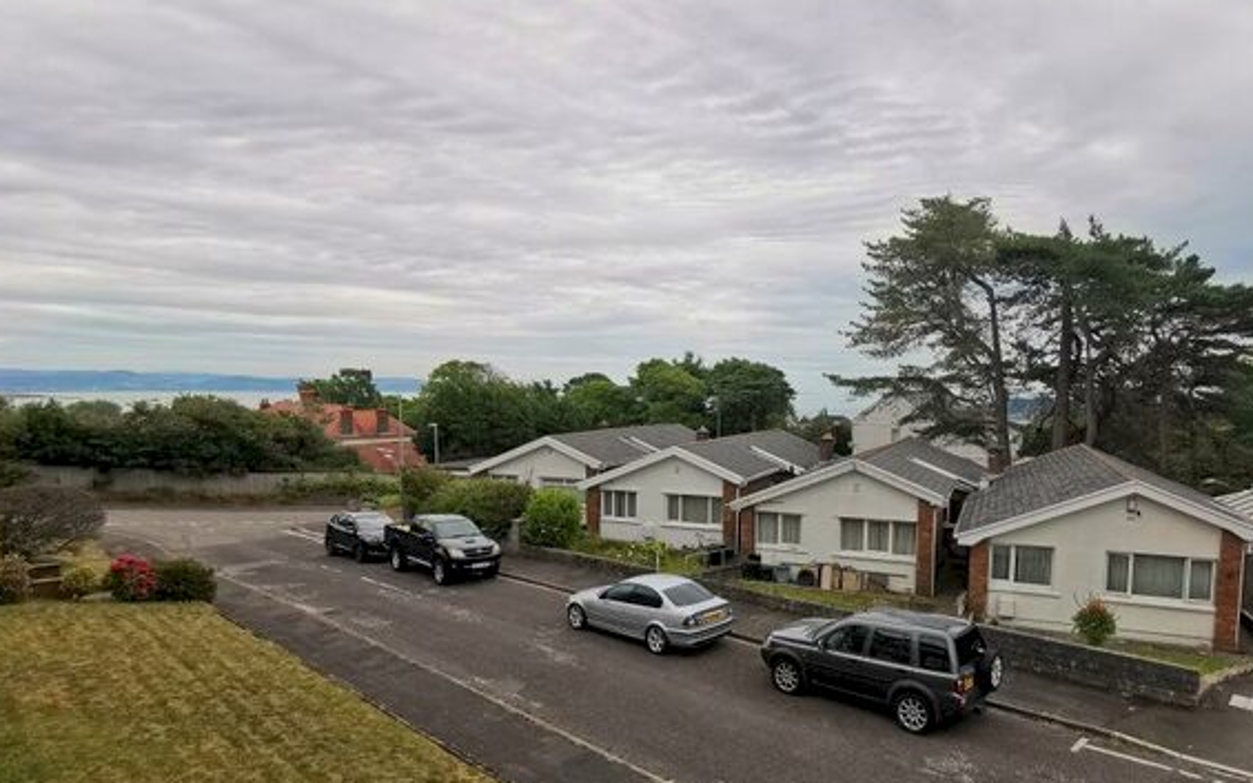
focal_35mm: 21
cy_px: 458
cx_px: 745
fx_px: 717
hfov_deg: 81.4
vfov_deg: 56.9
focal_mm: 2.35
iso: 50
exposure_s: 1/359
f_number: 2.2
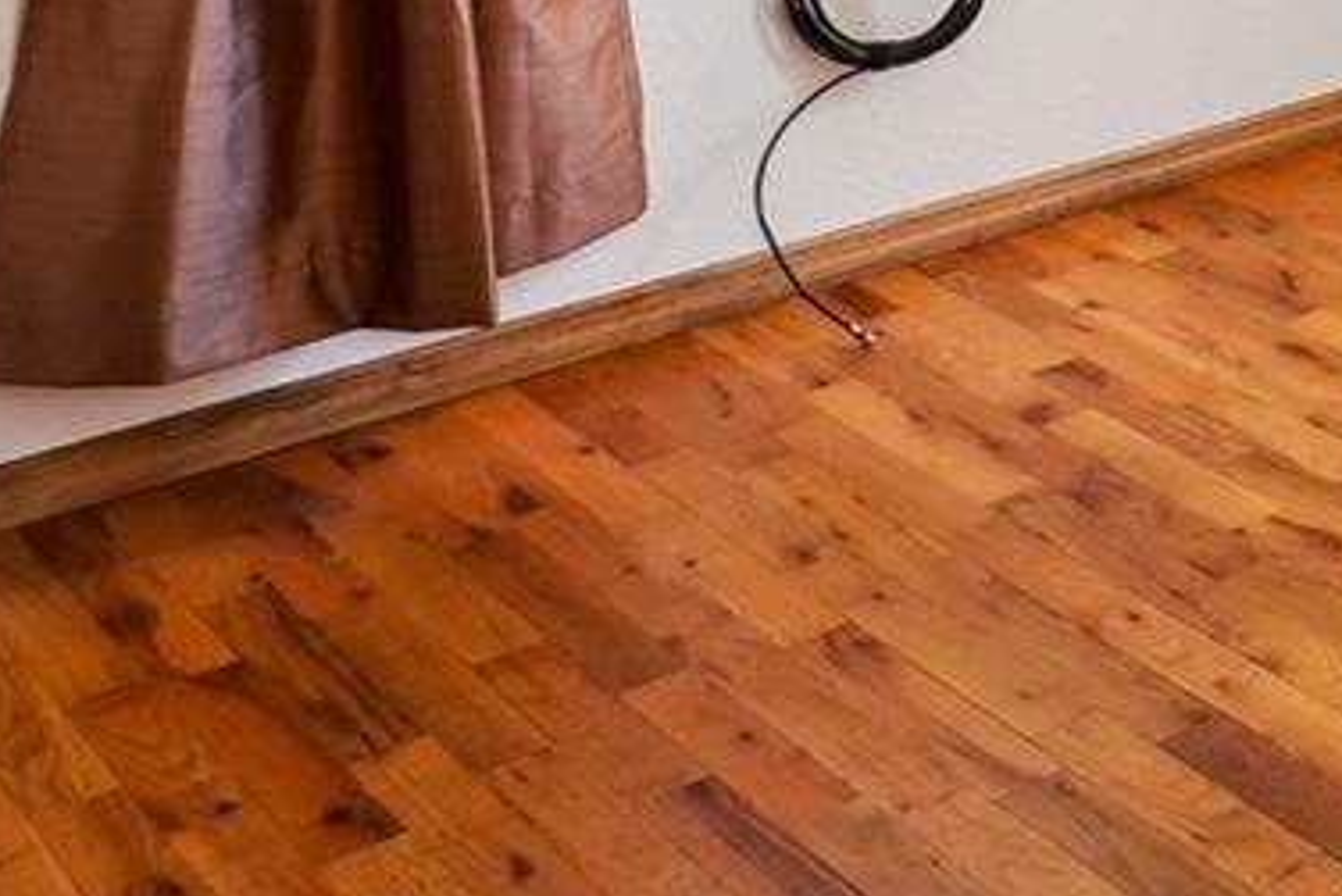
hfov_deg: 21.2
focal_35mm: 70
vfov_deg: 16.0
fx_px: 2615
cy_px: -796
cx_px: 2299
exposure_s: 1/30
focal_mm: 11
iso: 250
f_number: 8
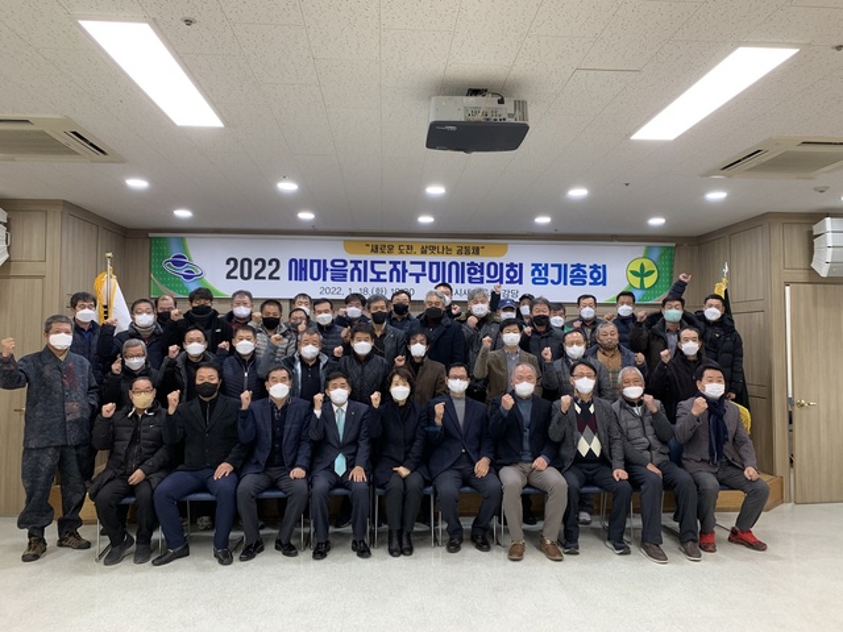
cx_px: 422
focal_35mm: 26
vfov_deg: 53.1
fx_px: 633
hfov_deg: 67.3
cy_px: 316
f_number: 1.8
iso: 80
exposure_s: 1/60
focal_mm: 4.25
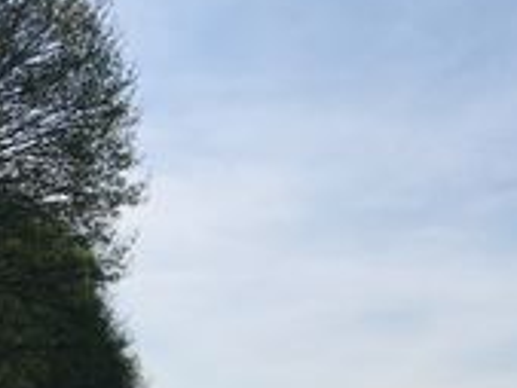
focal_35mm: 77
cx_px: 367
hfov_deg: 25.1
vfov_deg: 18.5
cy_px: 425
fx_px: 1151
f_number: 2.2
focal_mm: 4.15
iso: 25
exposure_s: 1/2849
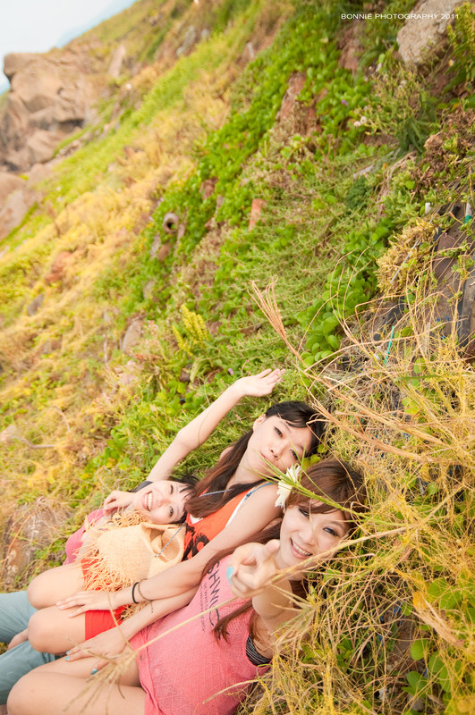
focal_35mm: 33
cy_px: 358
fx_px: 655
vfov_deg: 57.3
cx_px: 238
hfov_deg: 39.9
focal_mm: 22
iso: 200
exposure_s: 1/1000
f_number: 2.8
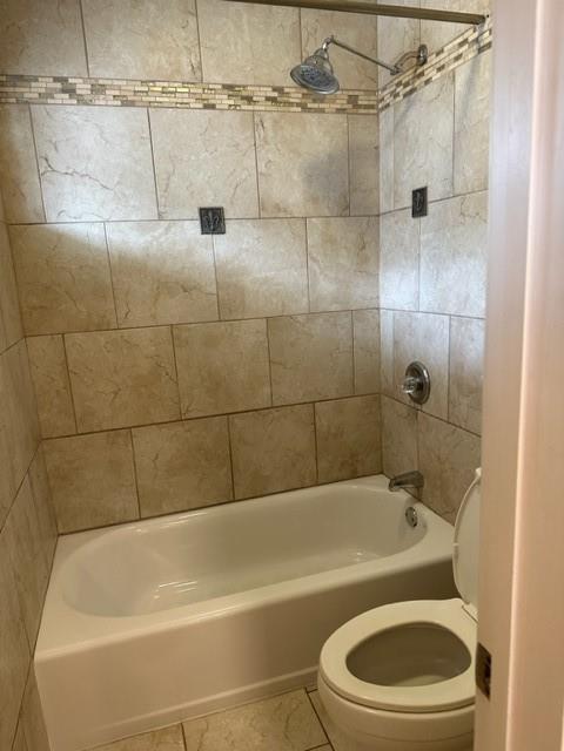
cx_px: 282
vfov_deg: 71.6
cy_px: 376
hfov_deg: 56.8
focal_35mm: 24
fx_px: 521
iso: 160
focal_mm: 6.86
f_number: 1.78
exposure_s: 1/60
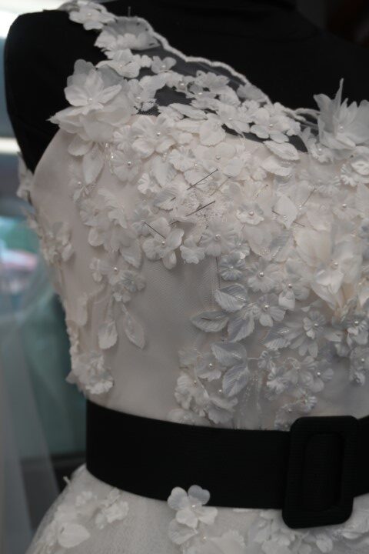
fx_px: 646
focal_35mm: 42
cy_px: 277
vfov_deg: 46.4
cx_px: 184
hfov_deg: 31.9
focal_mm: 28
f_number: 4.5
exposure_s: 1/60
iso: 160
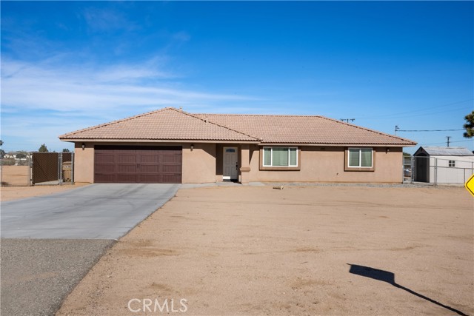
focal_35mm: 35
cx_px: 237
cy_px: 158
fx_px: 461
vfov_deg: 37.9
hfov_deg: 54.4
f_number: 22
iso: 100
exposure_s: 1/80
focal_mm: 35
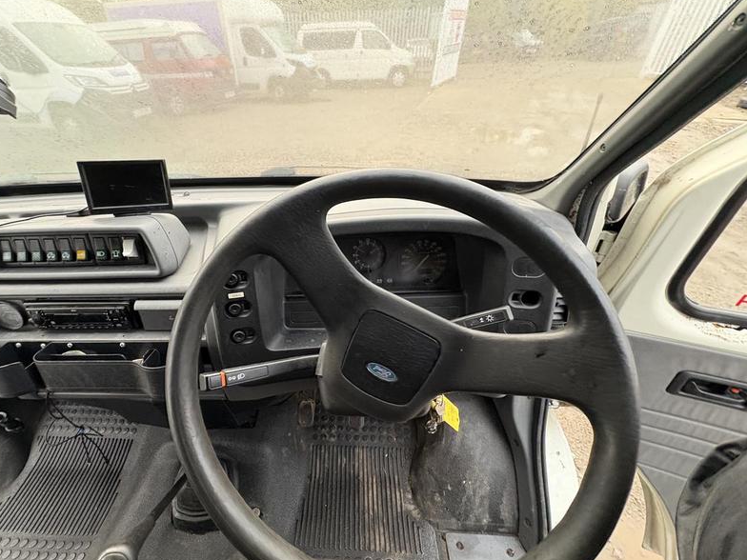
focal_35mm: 16
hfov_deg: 93.9
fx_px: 345
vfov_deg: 78.1
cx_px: 321
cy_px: 291
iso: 400
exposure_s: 1/60
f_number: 2.2
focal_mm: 2.22
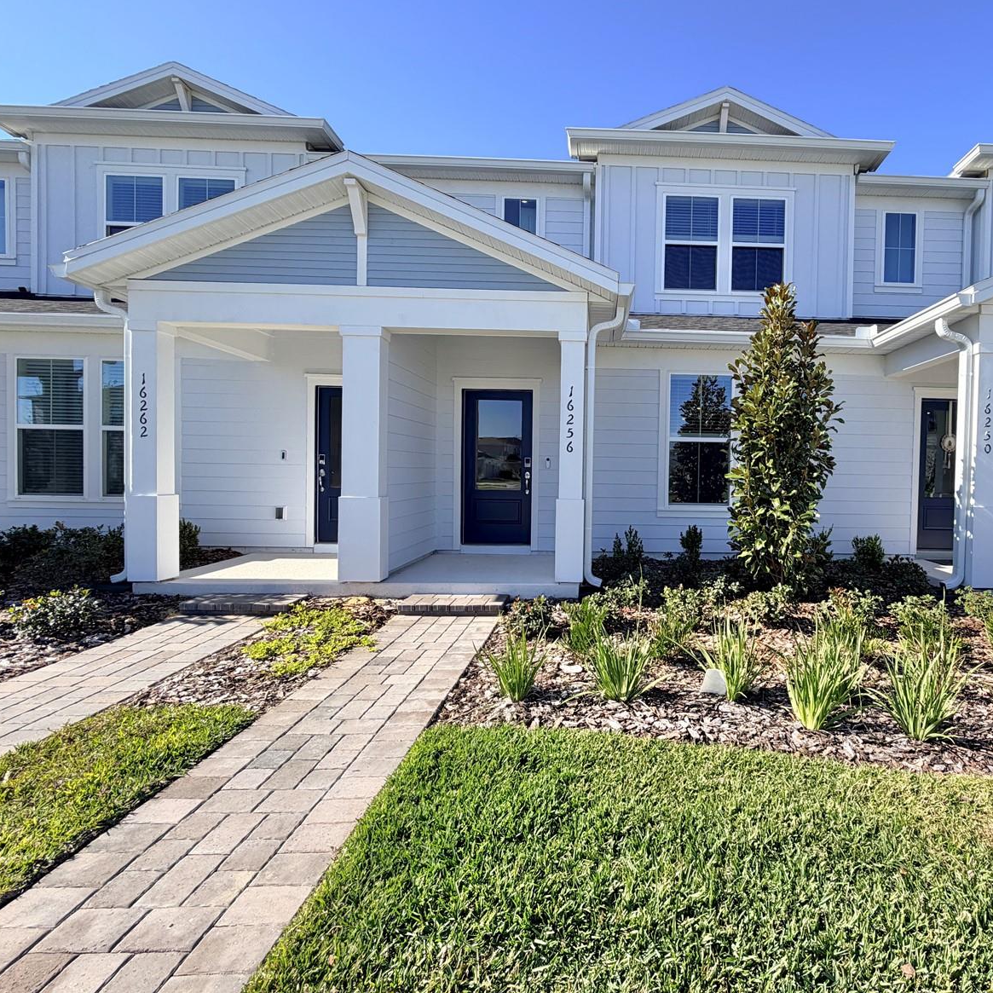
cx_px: 629
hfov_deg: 82.2
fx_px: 552
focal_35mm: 17
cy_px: 482
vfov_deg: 83.9
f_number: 2.2
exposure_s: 1/770
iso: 32
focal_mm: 2.22
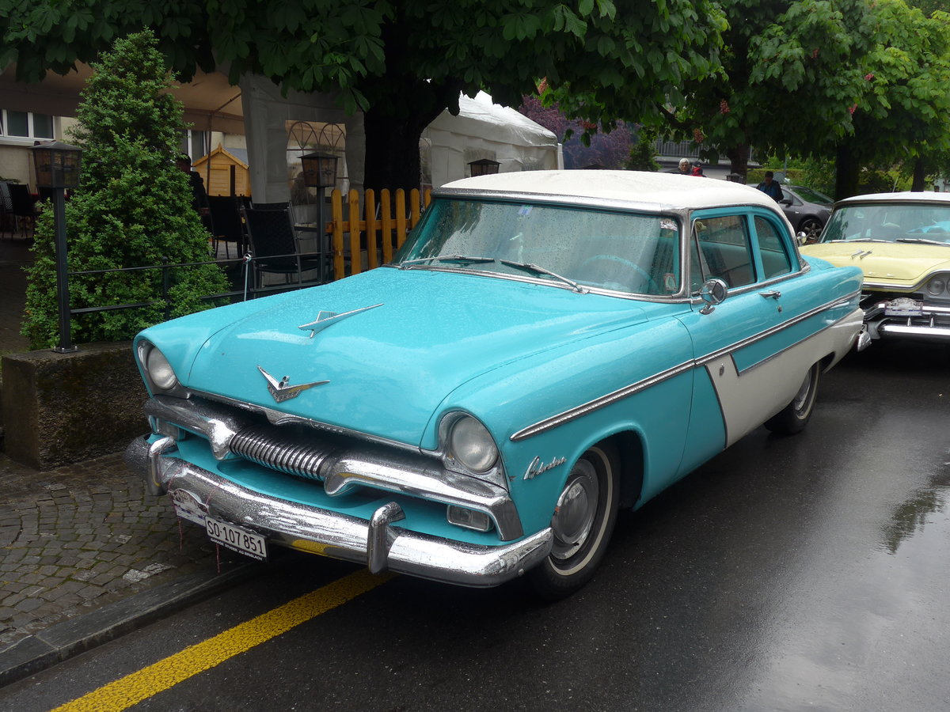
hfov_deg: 51.4
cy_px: 356
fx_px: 988
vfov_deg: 39.7
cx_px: 475
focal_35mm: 36
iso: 80
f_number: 2.8
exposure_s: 1/500
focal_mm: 7.5
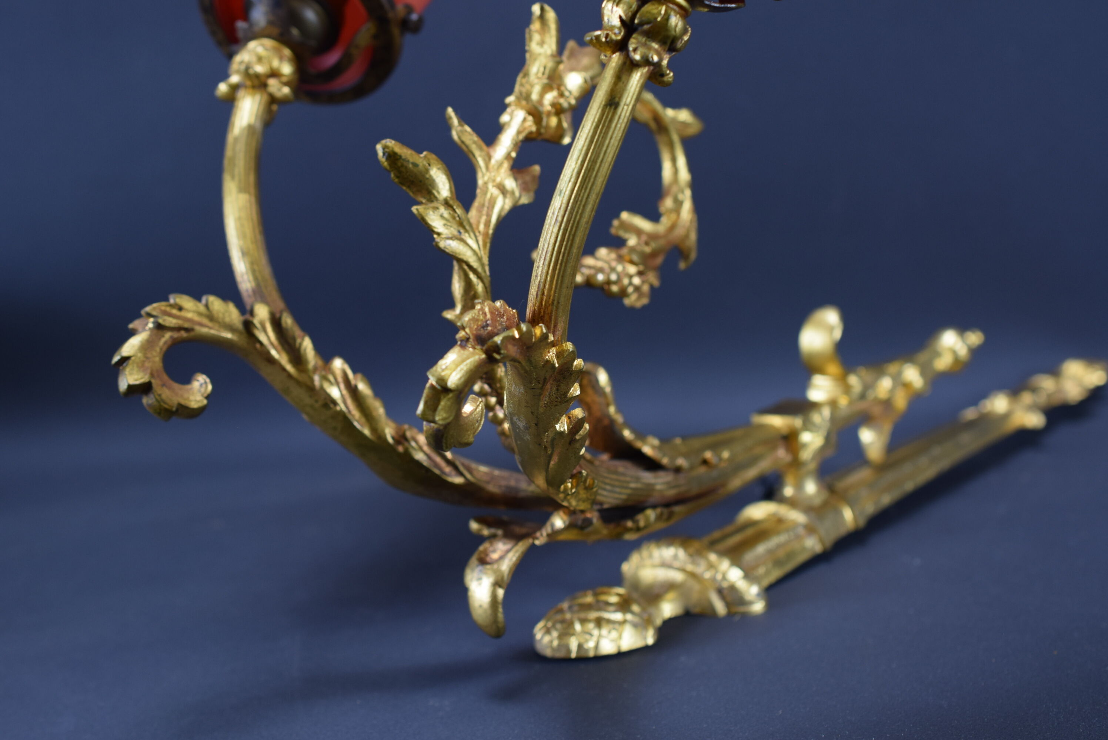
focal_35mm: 60
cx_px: 554
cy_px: 370
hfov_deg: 33.4
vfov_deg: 22.7
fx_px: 1848
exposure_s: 1/100
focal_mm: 40
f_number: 5.6
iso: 400
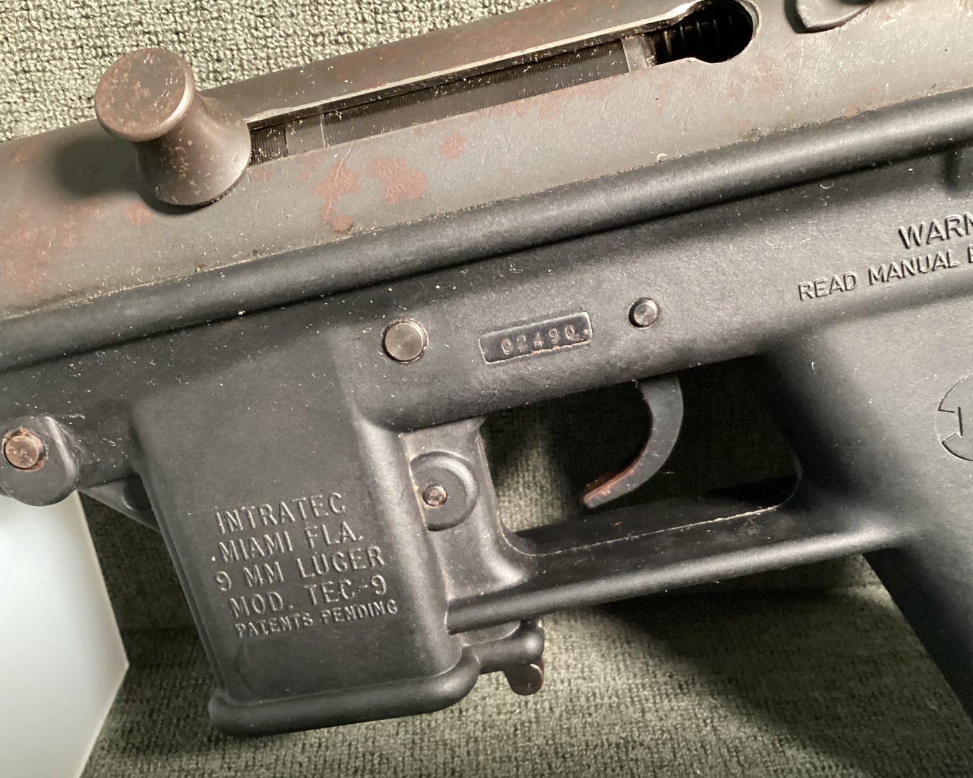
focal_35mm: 33
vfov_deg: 44.6
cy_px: 392
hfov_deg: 54.2
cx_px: 519
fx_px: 950
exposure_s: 1/30
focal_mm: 3.3
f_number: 2.4
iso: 800
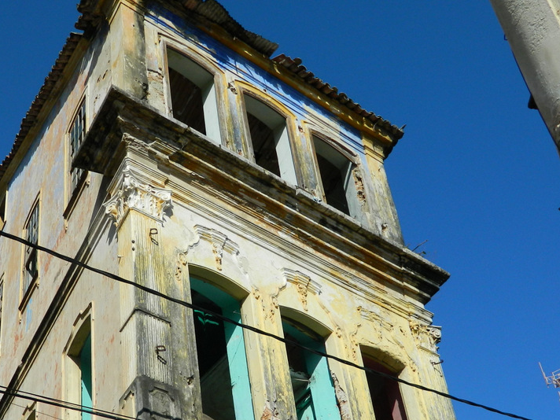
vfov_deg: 24.7
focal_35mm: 59
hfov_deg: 32.2
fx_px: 954
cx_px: 157
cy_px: 272
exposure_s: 1/250
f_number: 9.4
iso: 80
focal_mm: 6.2
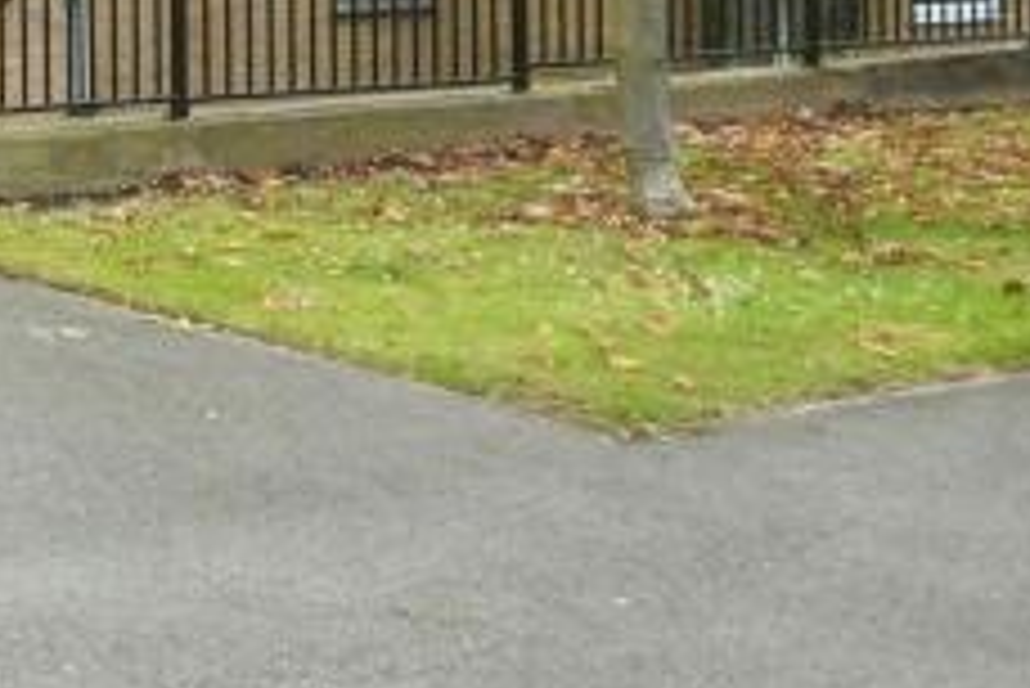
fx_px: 1918
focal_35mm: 67
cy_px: -456
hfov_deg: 20.2
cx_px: -886
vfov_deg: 17.4
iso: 400
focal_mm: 10
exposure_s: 1/400
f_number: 8
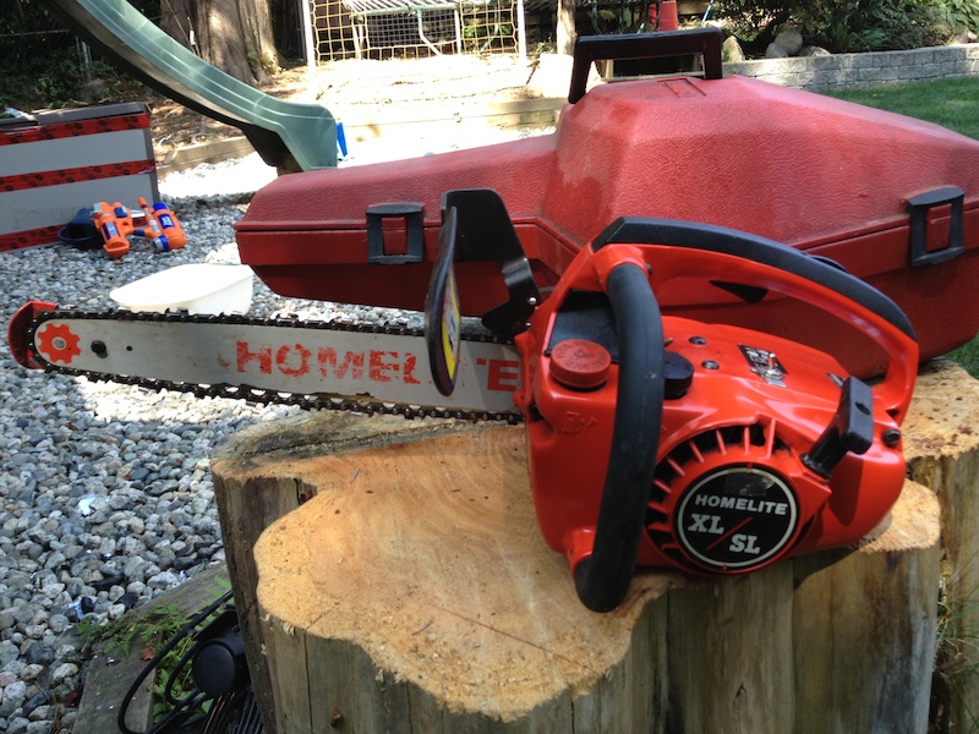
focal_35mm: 35
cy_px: 367
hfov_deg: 52.6
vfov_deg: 40.7
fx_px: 990
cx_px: 490
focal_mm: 4.28
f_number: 2.4
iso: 50
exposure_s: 1/138
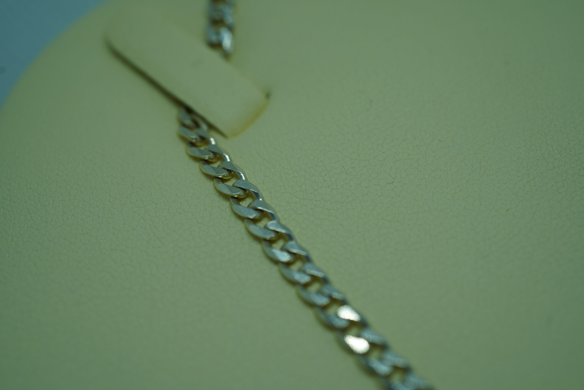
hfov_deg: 39.6
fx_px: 811
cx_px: 292
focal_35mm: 50
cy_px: 195
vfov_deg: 27.0
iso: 125
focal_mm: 50
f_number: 4
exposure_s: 1/60
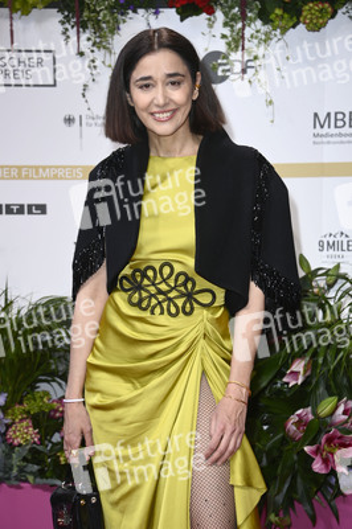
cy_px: 264
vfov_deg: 22.2
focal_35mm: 92
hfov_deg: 14.8
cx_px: 176
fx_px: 1352
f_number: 5.6
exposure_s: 1/250
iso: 500
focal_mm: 92
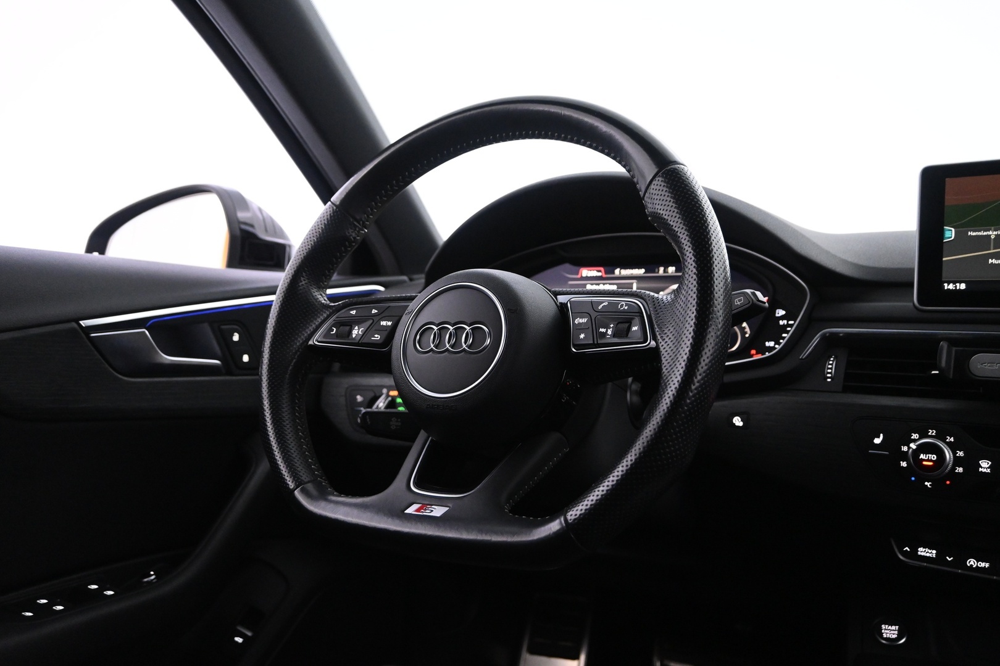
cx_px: 500
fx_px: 812
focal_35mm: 29
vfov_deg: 44.6
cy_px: 333
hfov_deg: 63.2
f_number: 3.8
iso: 3200
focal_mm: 19.5
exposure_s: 1/40
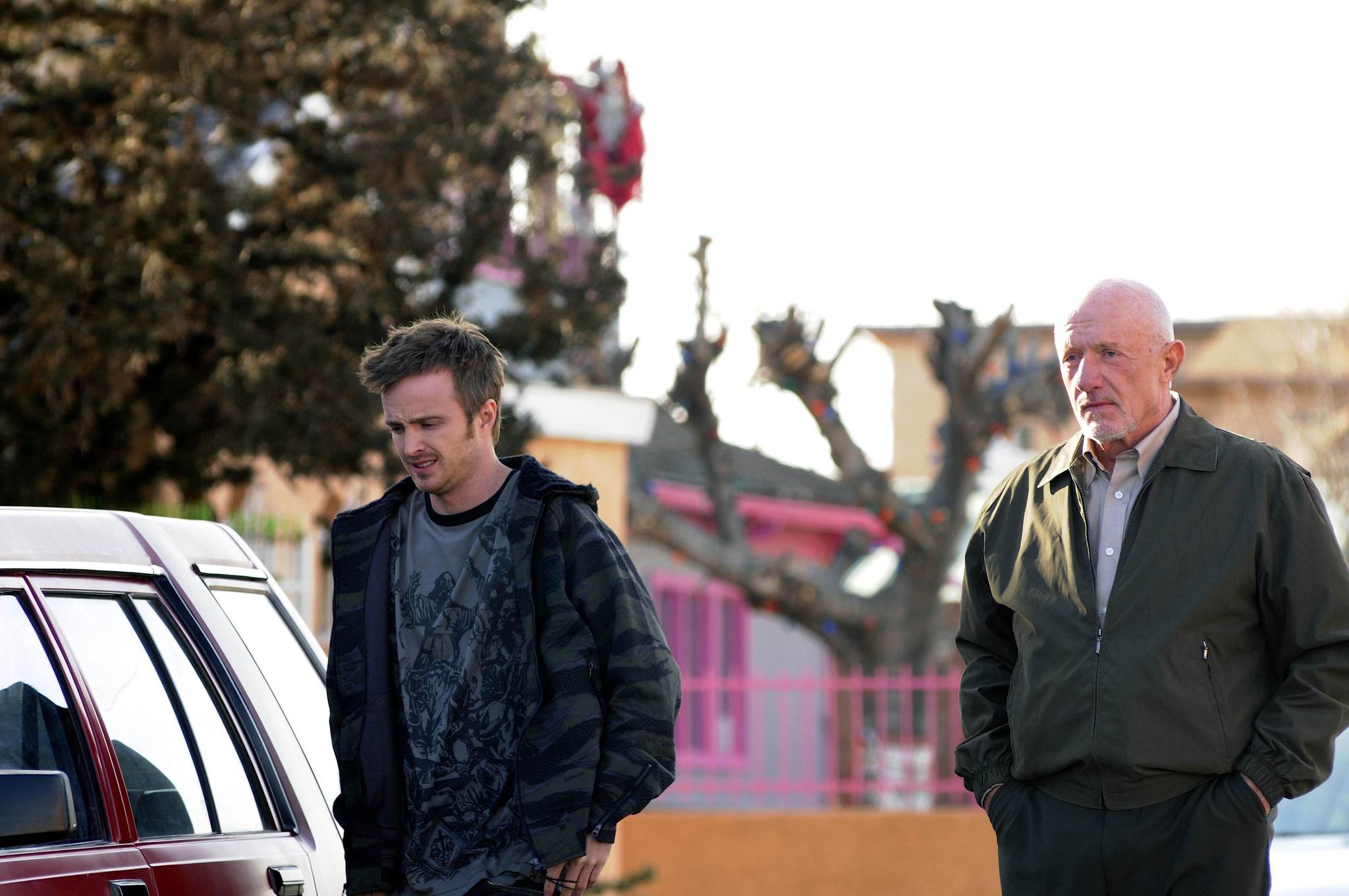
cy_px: 448
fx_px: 11227
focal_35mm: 300
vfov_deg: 4.6
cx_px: 674
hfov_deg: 6.9
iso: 400
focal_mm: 200
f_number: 5.6
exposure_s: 1/200
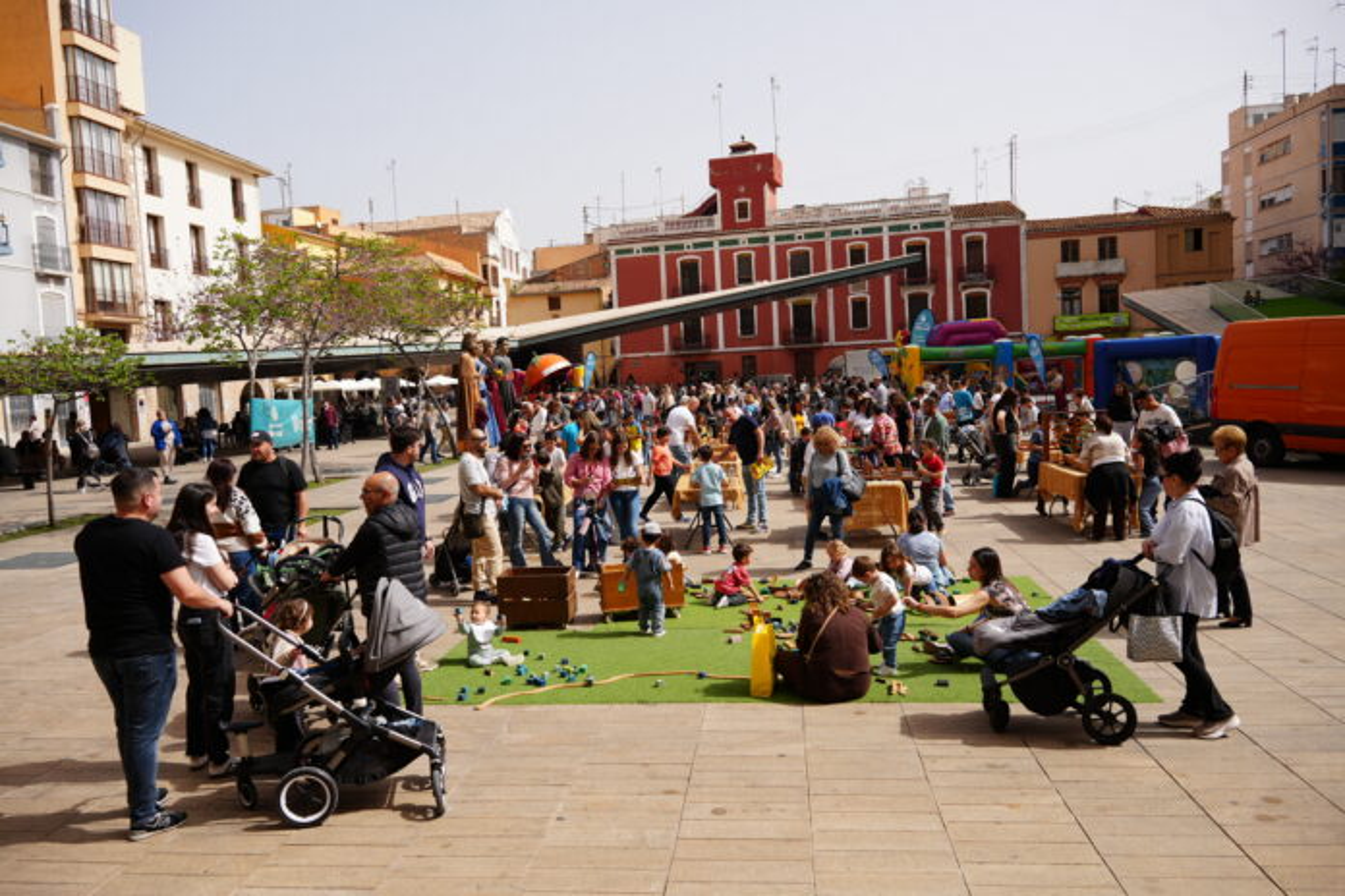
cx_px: 672
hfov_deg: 65.5
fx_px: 1046
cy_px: 448
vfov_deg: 46.4
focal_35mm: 28
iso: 100
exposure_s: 1/640
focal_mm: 28
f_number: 5
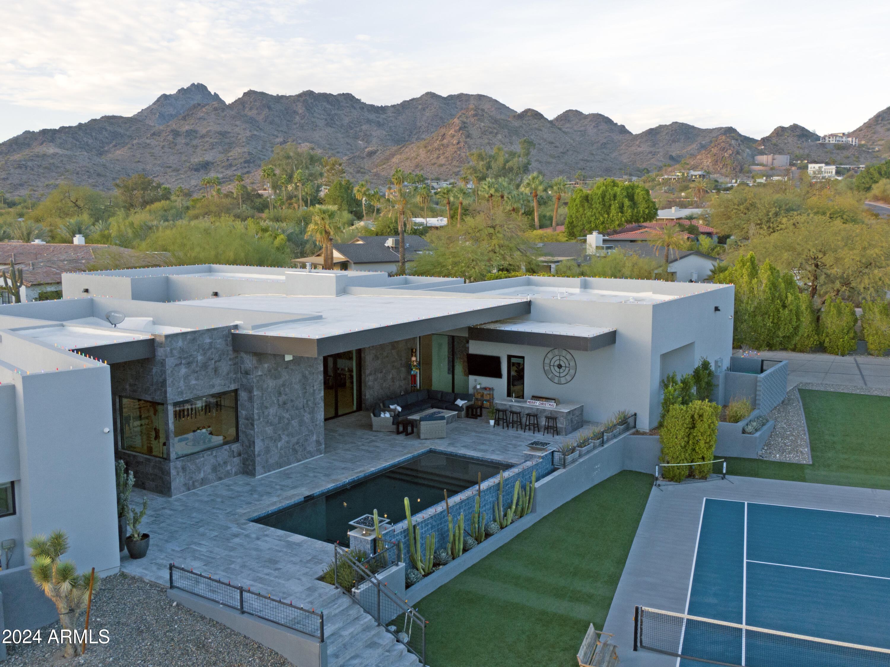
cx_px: 445
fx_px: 925
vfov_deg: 39.6
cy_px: 334
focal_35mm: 36
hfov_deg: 51.4
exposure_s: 1/30
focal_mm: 6.08
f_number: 3.3
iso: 160
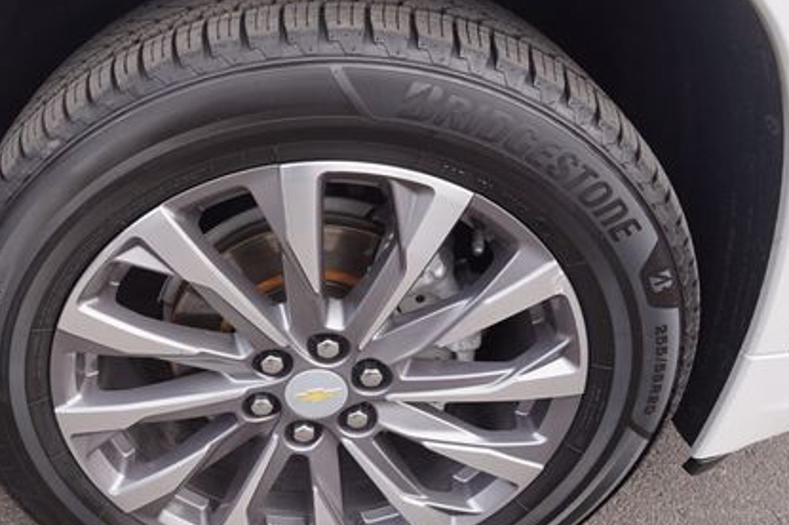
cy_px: 289
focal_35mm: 37
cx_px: 251
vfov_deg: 35.9
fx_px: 810
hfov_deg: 50.8
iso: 100
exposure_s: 1/80
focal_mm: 16
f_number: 6.3
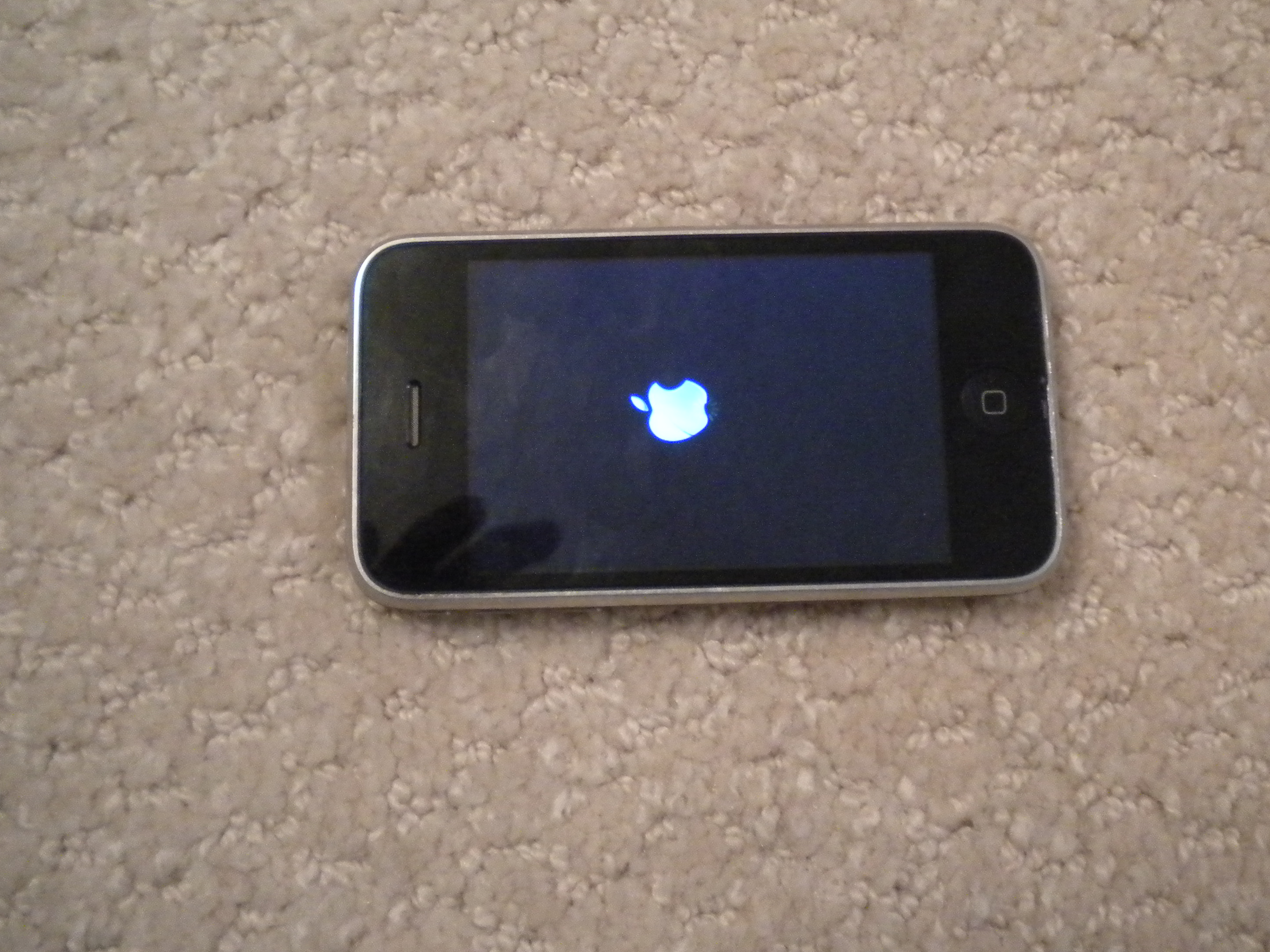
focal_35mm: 44
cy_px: 409
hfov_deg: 42.9
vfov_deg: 32.8
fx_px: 1614
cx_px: 670
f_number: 3.1
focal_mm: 6.3
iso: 800
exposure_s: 1/22
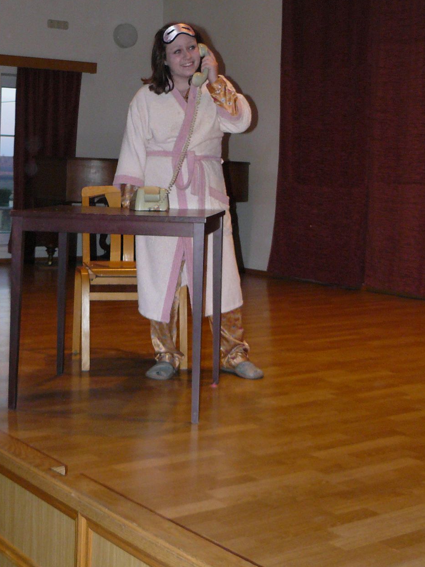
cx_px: 182
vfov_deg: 32.4
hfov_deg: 24.8
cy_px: 176
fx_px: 966
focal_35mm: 59
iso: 200
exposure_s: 1/100
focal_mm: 6
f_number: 2.8
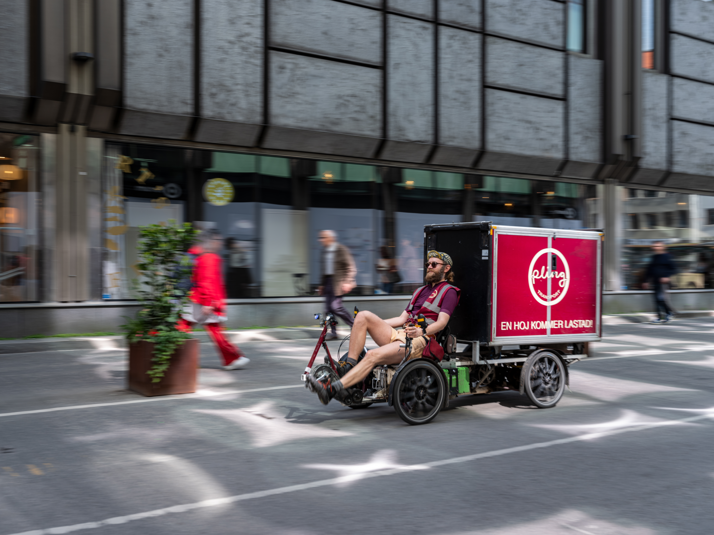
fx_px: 804
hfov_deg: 47.9
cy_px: 268
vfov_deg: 36.8
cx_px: 357
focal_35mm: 39
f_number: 6.4
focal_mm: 49.8
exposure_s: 1/50
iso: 125
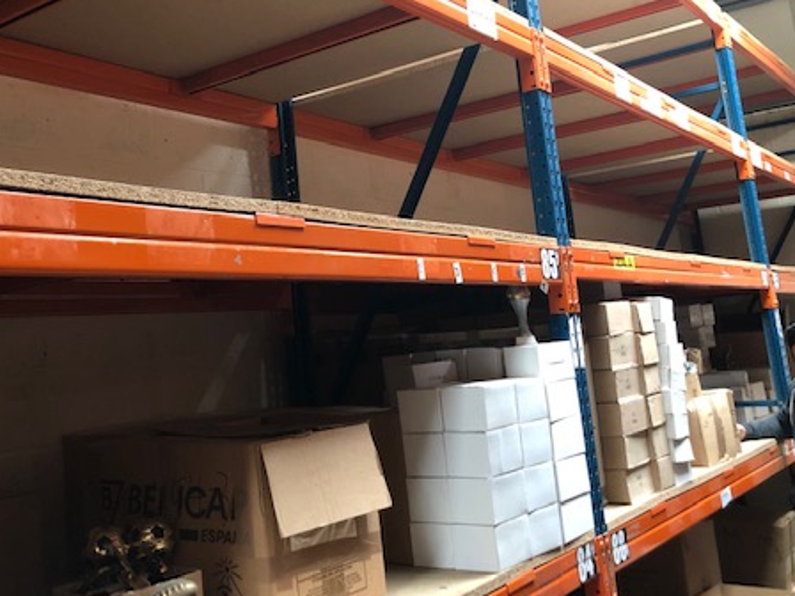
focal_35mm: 40
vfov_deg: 35.7
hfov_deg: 46.2
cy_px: 216
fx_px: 919
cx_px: 275
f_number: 1.8
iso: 80
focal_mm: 3.99
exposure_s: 1/15
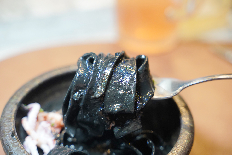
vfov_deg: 18.2
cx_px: 116
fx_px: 483
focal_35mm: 75
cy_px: 78
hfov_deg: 27.0
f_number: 4
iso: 1250
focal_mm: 75
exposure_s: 1/80
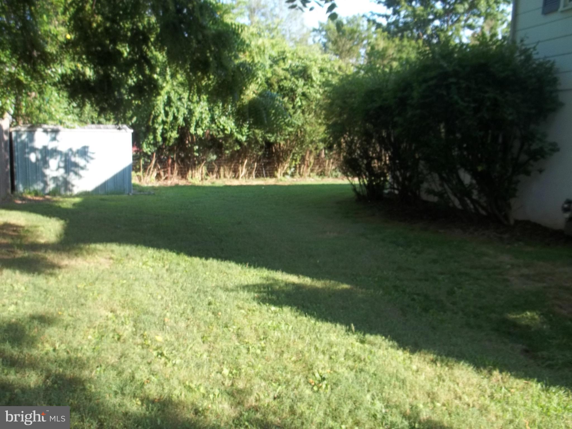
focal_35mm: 33
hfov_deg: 55.4
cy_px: 214
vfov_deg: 42.9
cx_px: 286
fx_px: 545
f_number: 3.3
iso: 64
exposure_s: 1/160
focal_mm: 5.9
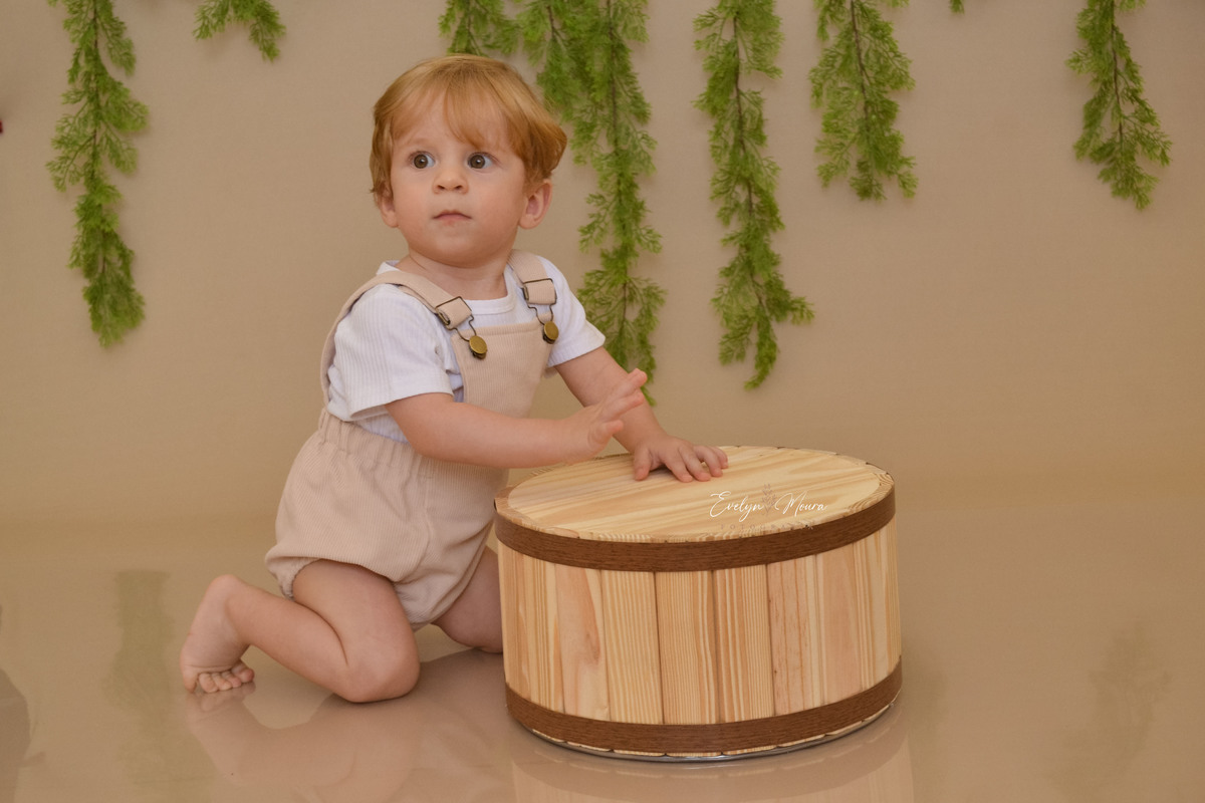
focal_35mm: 54
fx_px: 1807
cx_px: 602
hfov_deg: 36.9
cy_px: 402
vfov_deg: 25.1
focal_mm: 36
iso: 800
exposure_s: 1/200
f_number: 5.6
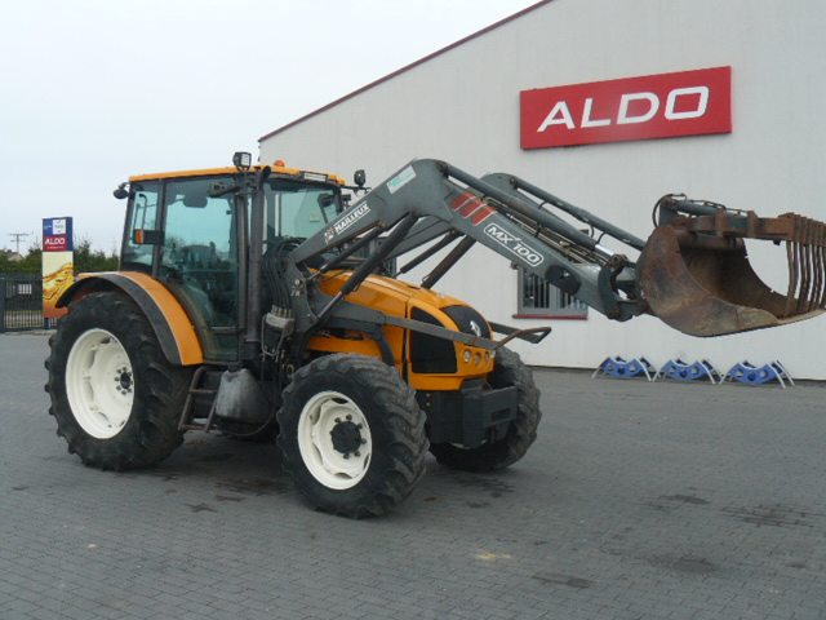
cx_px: 413
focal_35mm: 36
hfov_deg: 51.4
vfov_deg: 39.7
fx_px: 859
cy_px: 310
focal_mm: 6
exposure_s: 1/160
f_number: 4
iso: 100
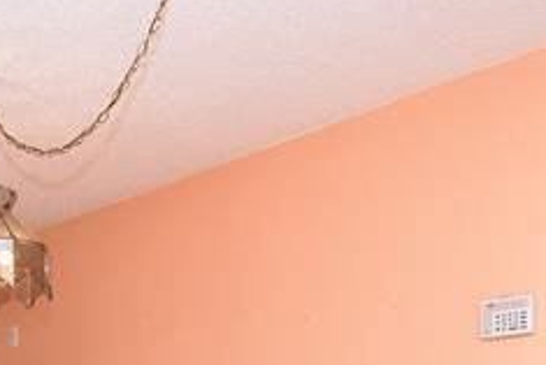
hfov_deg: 36.2
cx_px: 44
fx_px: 774
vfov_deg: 23.3
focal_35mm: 51
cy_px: 482
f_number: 5.6
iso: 1250
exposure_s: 1/125
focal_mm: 10
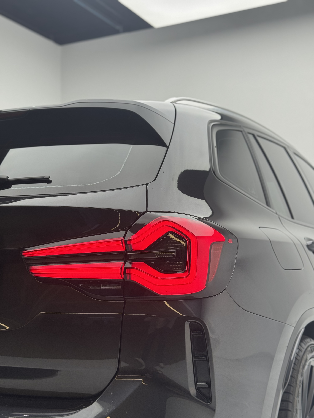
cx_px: 157
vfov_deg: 39.7
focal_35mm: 48
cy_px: 209
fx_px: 581
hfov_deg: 30.3
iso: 50
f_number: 1.78
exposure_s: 1/163
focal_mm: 6.76
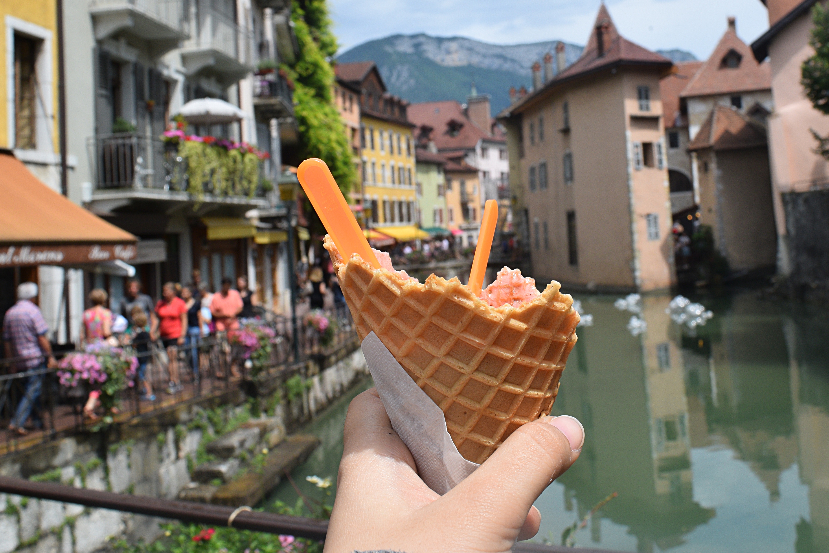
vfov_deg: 30.5
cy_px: 119
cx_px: 495
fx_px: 990
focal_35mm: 43
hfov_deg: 45.2
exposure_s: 1/400
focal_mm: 18
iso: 200
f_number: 10
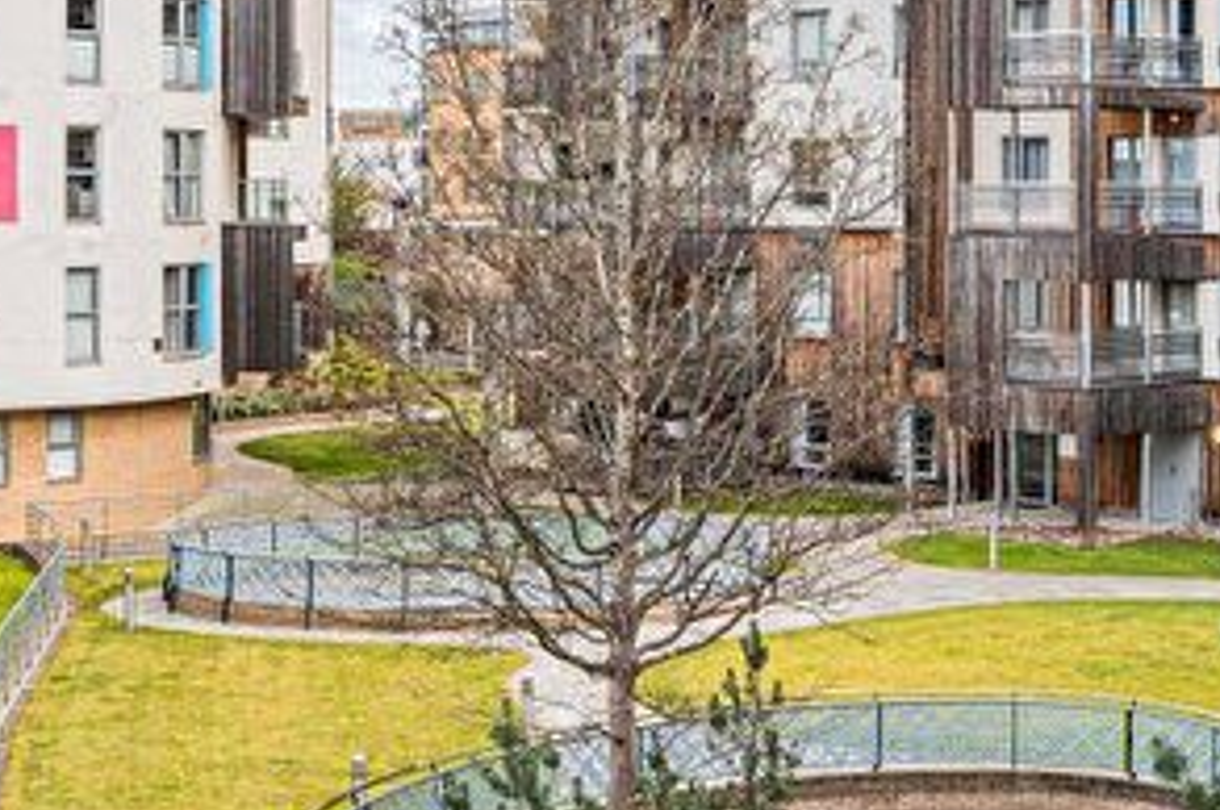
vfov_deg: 16.2
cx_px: 727
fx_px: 2843
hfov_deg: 24.2
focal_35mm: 84
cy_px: 340
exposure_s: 1/320
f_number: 8
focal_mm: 35
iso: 400
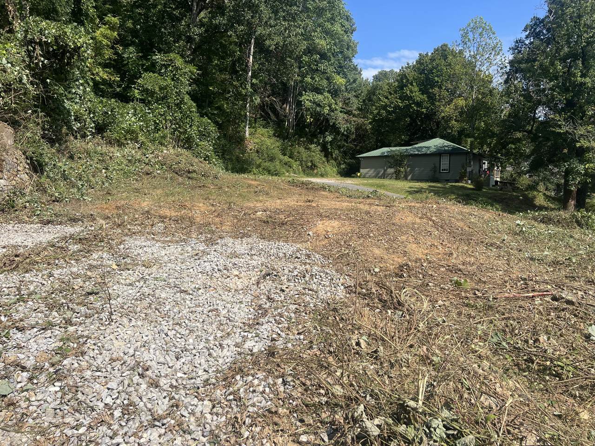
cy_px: 223
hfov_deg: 67.3
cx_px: 298
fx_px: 447
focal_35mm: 26
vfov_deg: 53.1
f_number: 1.5
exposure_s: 1/4115
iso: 50
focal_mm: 5.7
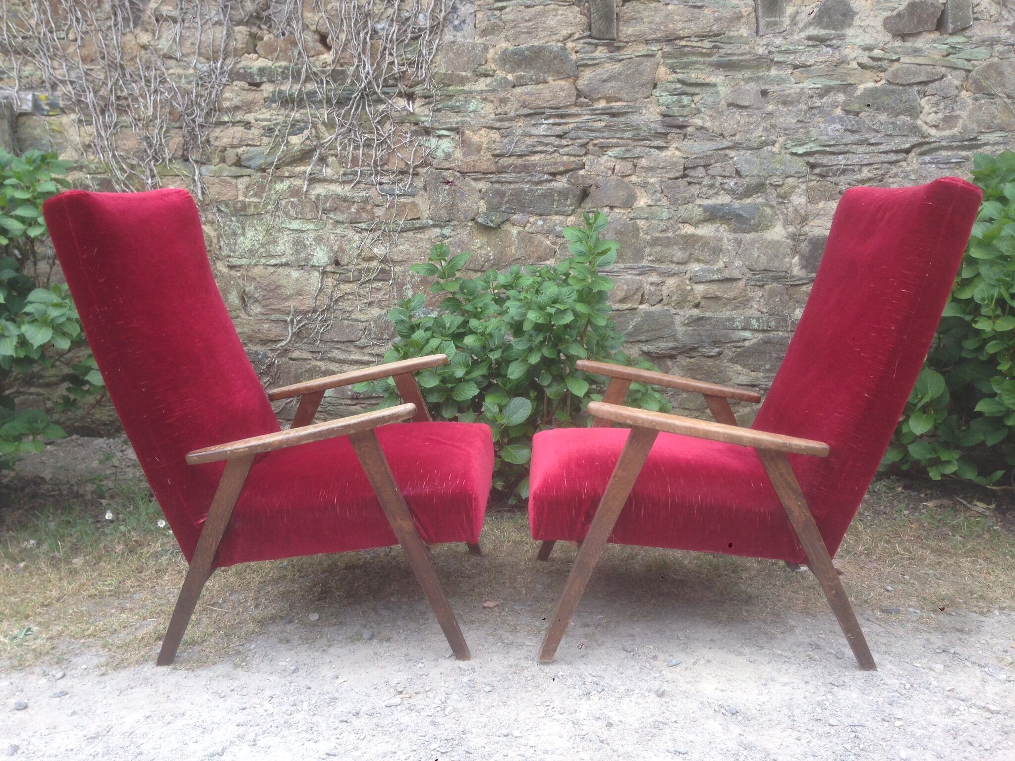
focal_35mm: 33
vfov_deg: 42.9
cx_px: 508
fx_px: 968
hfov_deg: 55.4
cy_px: 380
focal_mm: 4.12
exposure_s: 1/60
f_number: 2.4
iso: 50
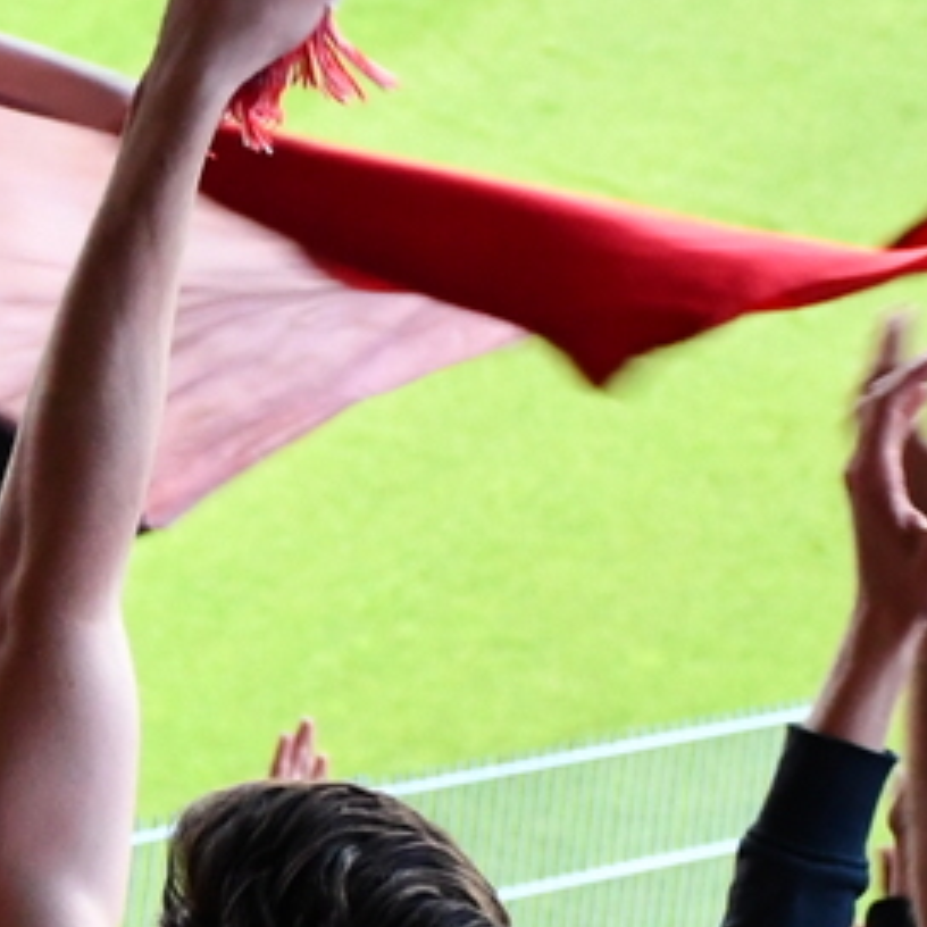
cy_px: 1160
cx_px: -136
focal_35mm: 285
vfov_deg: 6.1
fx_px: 8635
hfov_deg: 6.1
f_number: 4.2
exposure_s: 1/125
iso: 2000
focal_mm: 38
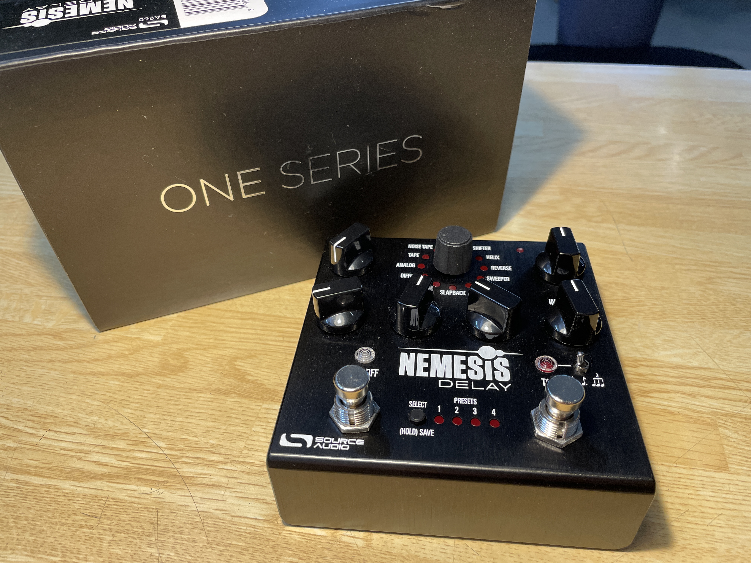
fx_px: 564
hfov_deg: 67.3
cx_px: 376
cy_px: 282
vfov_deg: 53.1
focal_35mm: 26
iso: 80
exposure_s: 1/60
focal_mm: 4.2
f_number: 1.6
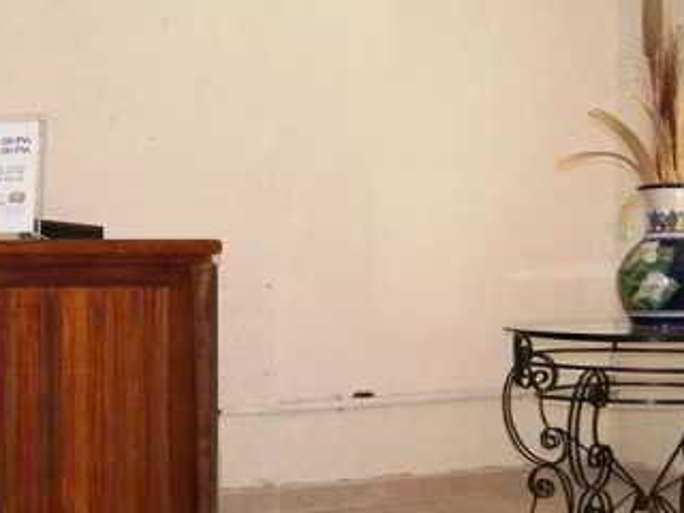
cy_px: 345
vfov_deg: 20.4
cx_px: 109
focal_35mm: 72
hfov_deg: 26.4
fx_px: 1423
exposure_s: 1/160
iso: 200
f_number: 4
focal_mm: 20
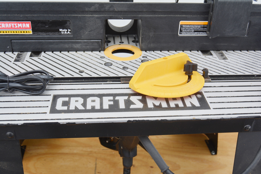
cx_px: 130
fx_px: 326
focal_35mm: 45
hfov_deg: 43.6
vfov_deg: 29.9
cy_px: 87
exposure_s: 1/200
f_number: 6.3
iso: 200
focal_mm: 30
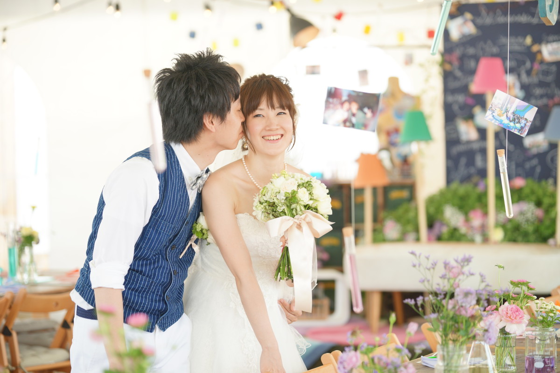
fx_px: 1633
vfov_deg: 13.0
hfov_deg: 19.5
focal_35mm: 105
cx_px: 280
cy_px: 186
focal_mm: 105
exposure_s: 1/125
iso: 125
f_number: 2.8
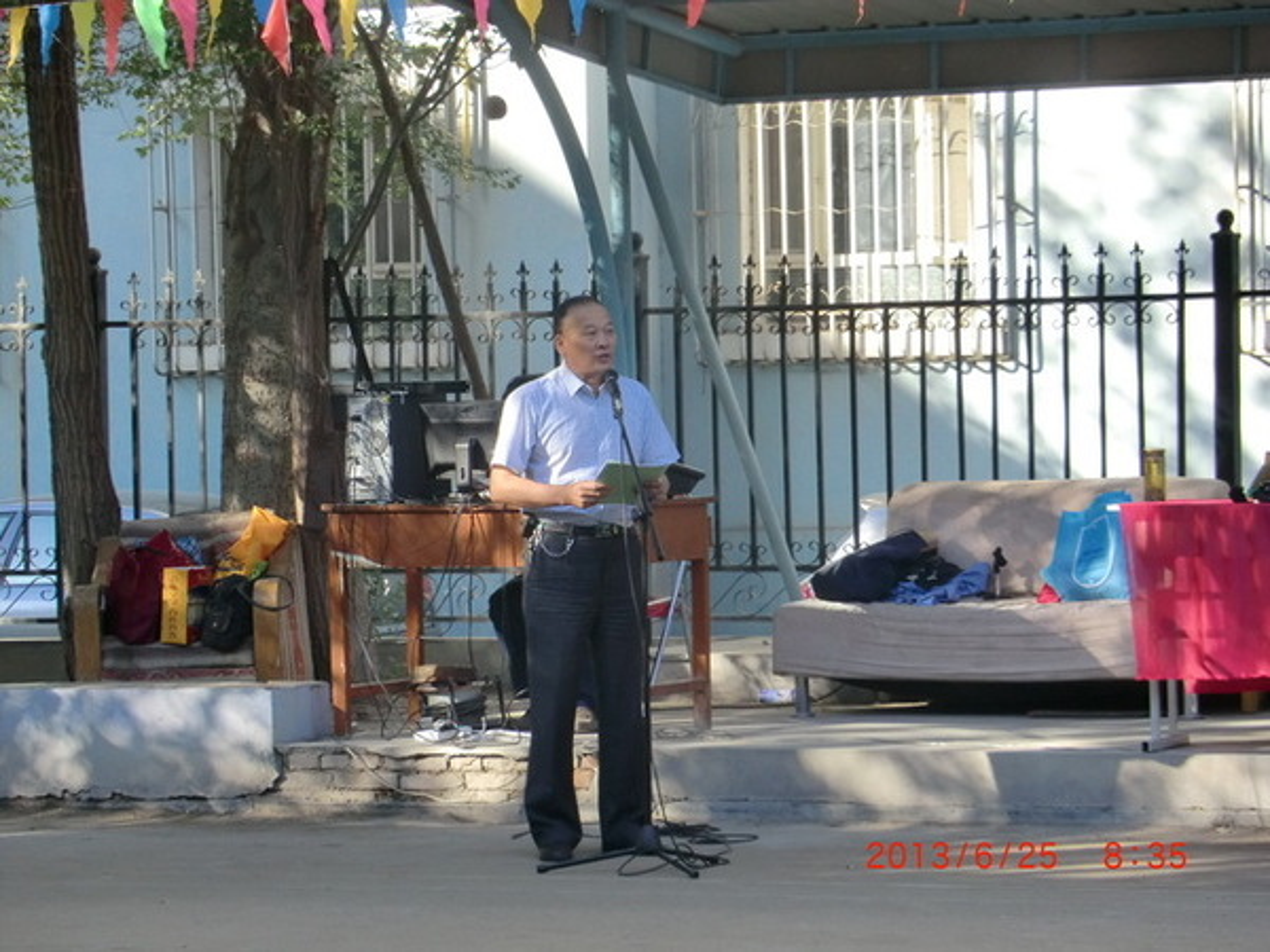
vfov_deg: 8.8
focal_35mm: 168
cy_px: 476
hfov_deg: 11.8
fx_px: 6164
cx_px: 635
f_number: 4.8
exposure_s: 1/160
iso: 160
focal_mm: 30.1
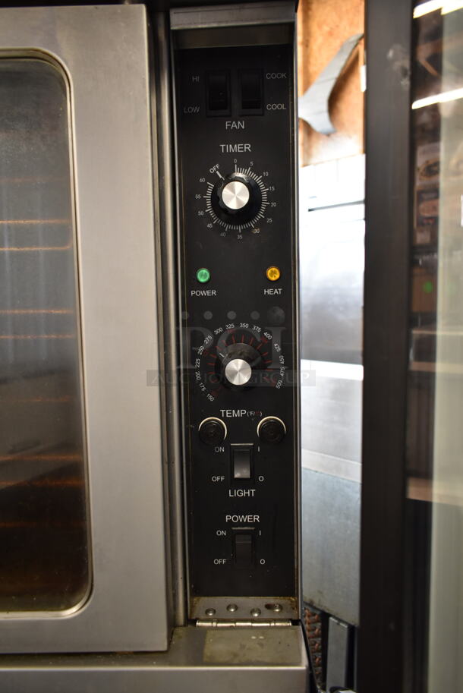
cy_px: 346
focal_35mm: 27
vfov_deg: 67.3
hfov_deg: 48.0
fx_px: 520
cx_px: 232
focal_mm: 18
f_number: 3.5
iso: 560
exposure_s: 1/30
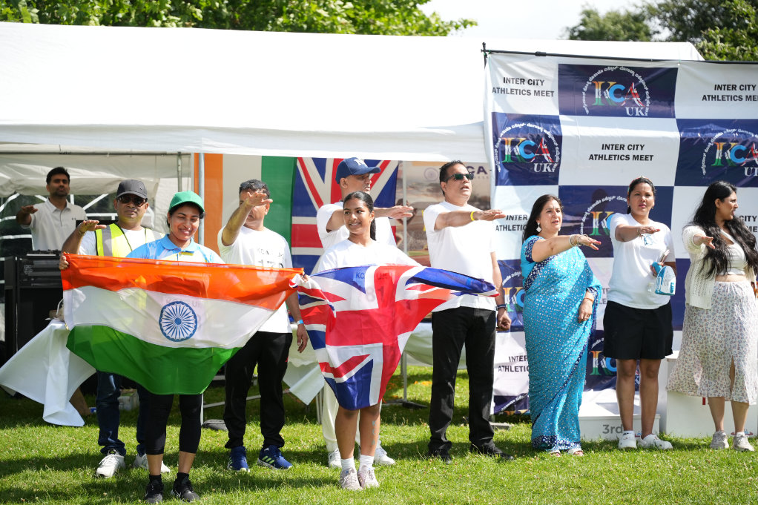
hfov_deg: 31.1
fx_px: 1364
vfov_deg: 21.0
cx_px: 379
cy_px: 252
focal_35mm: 65
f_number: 2.8
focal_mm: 64.8
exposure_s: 1/4000
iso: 400
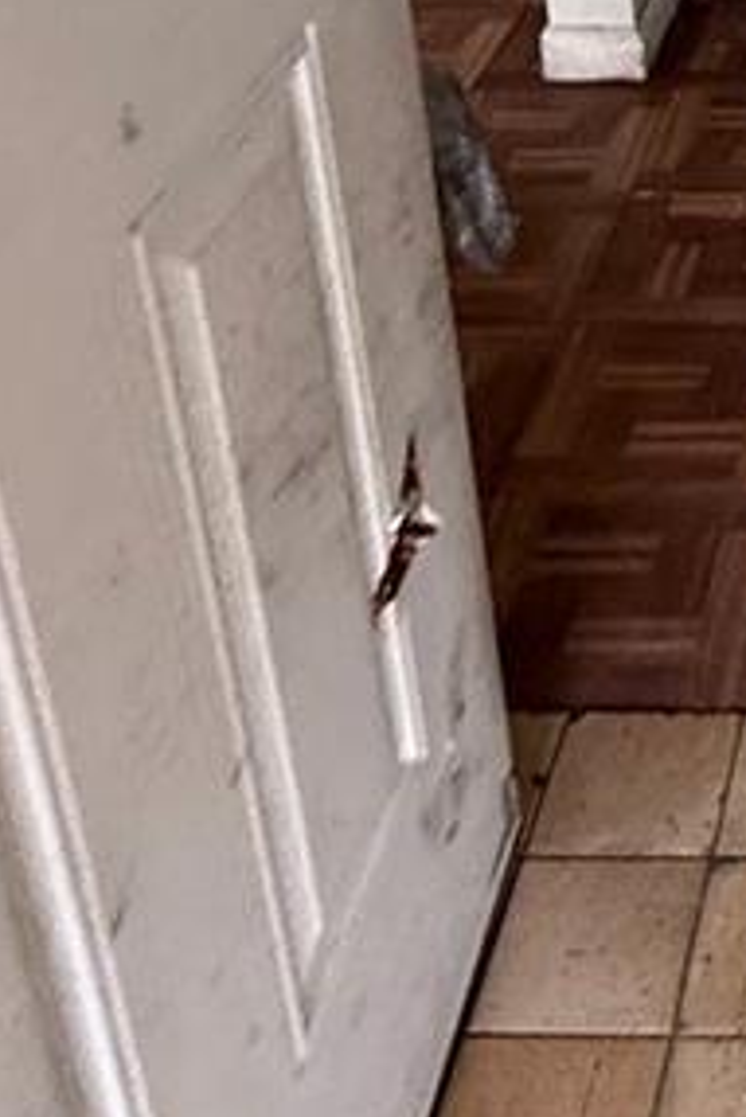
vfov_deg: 29.6
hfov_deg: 19.8
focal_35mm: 61
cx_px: 1062
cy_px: -117
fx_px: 1894
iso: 320
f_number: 2.2
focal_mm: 2.22
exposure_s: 1/99
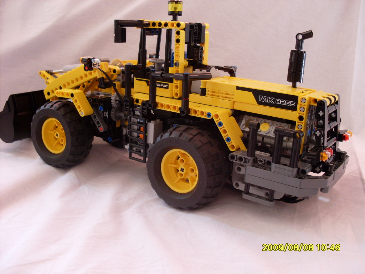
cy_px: 137
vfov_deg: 37.7
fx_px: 401
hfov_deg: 49.0
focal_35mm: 38
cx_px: 182
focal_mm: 6.3
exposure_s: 1/60
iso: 100
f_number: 2.8
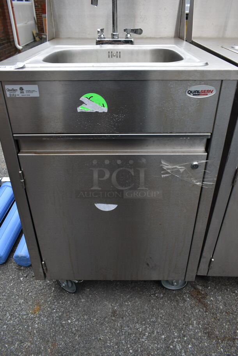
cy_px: 178
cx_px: 119
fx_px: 267
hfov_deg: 48.0
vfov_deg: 67.3
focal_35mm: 27
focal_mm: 18
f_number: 5.6
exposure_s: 1/80
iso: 100
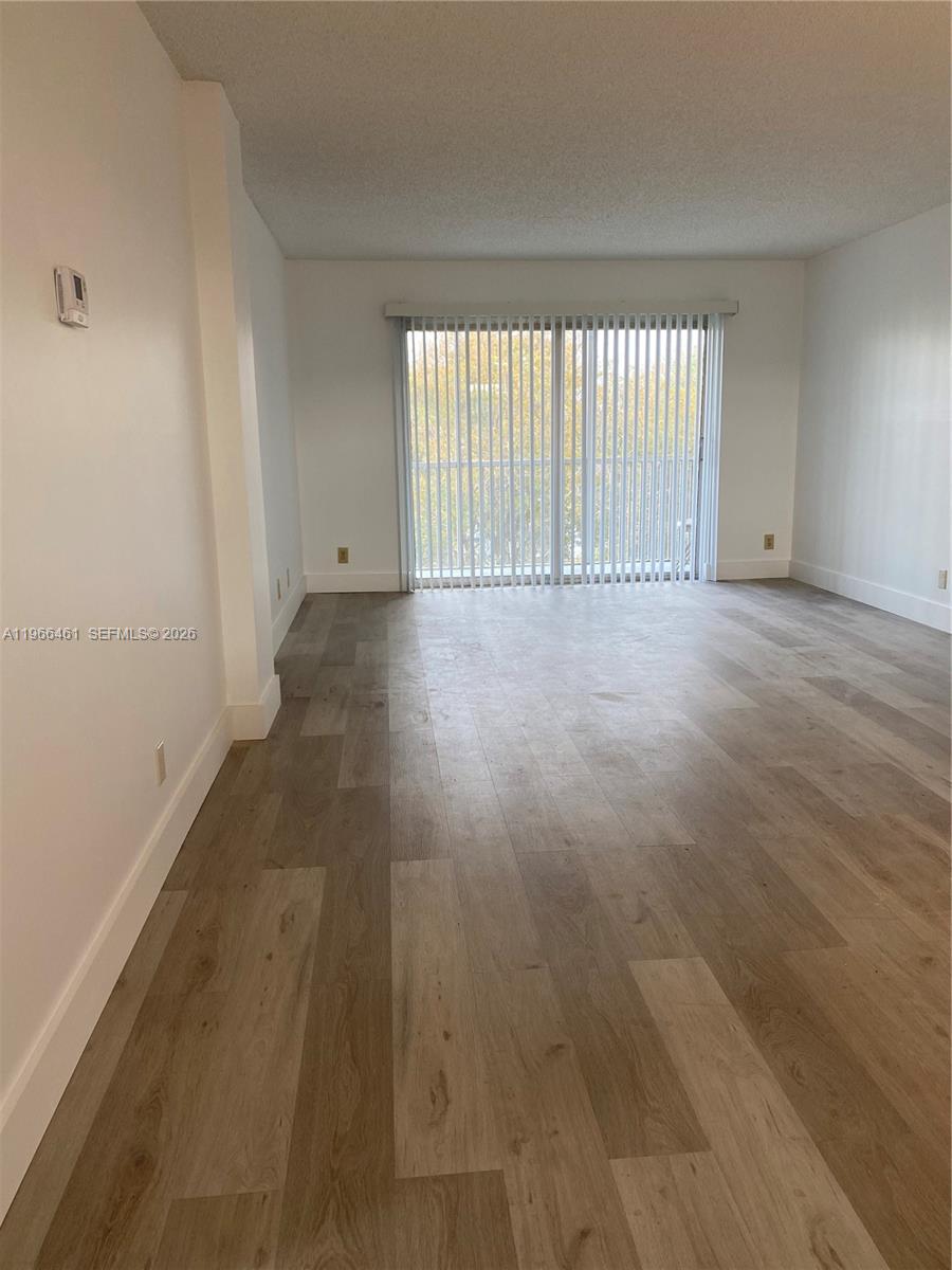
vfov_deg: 67.3
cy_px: 635
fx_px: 953
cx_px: 476
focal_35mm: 26
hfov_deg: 53.1
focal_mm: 4.25
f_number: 1.8
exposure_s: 1/60
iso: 80
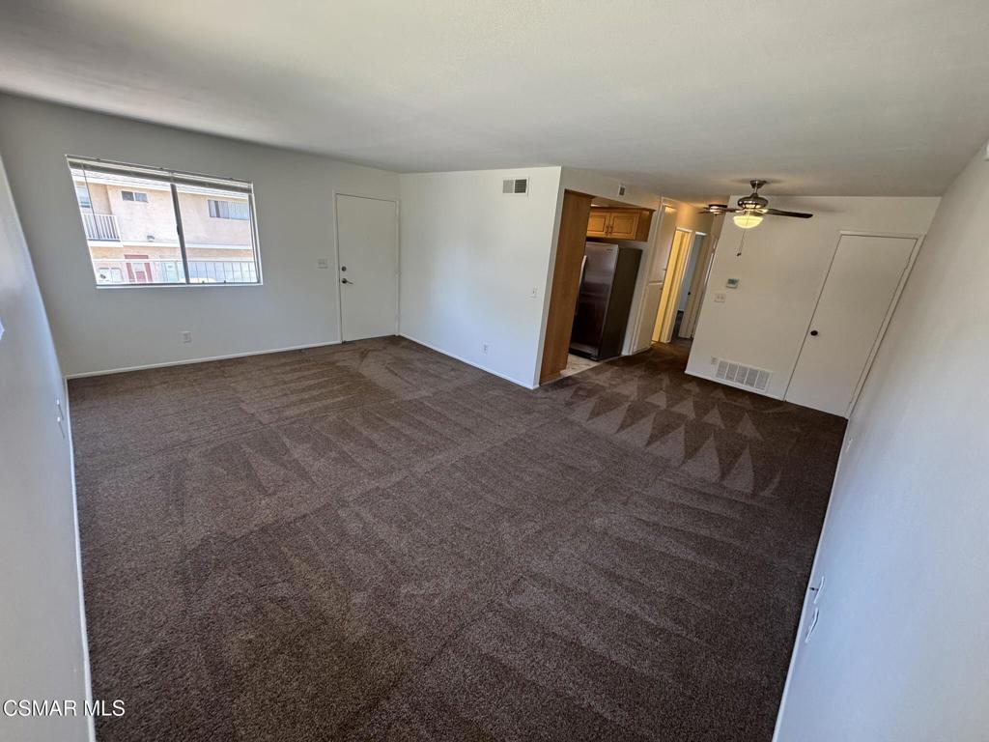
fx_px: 400
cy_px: 371
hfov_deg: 102.1
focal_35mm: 14
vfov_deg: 85.7
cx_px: 494
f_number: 2.2
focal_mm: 2.22
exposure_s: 1/120
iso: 250
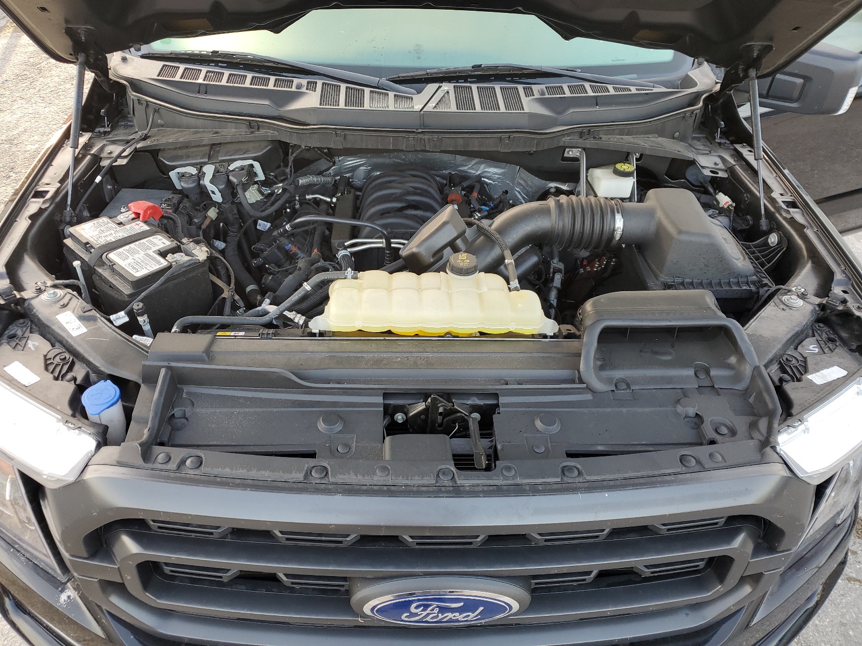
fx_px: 647
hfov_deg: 67.3
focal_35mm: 26
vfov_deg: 53.1
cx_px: 431
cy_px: 323
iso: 50
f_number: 1.5
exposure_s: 1/130
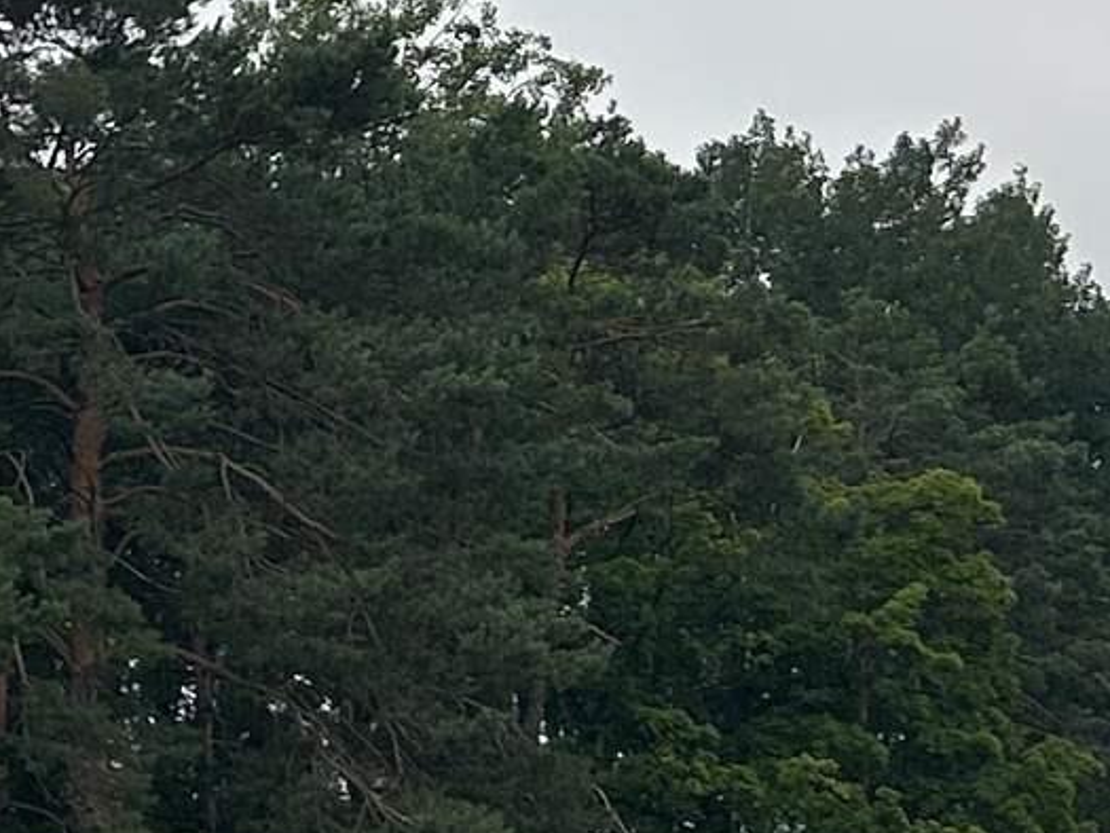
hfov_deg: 12.2
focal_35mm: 152
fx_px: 4875
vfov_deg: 9.8
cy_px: 351
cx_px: -681
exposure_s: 1/4630
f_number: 1.5
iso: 50
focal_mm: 5.7
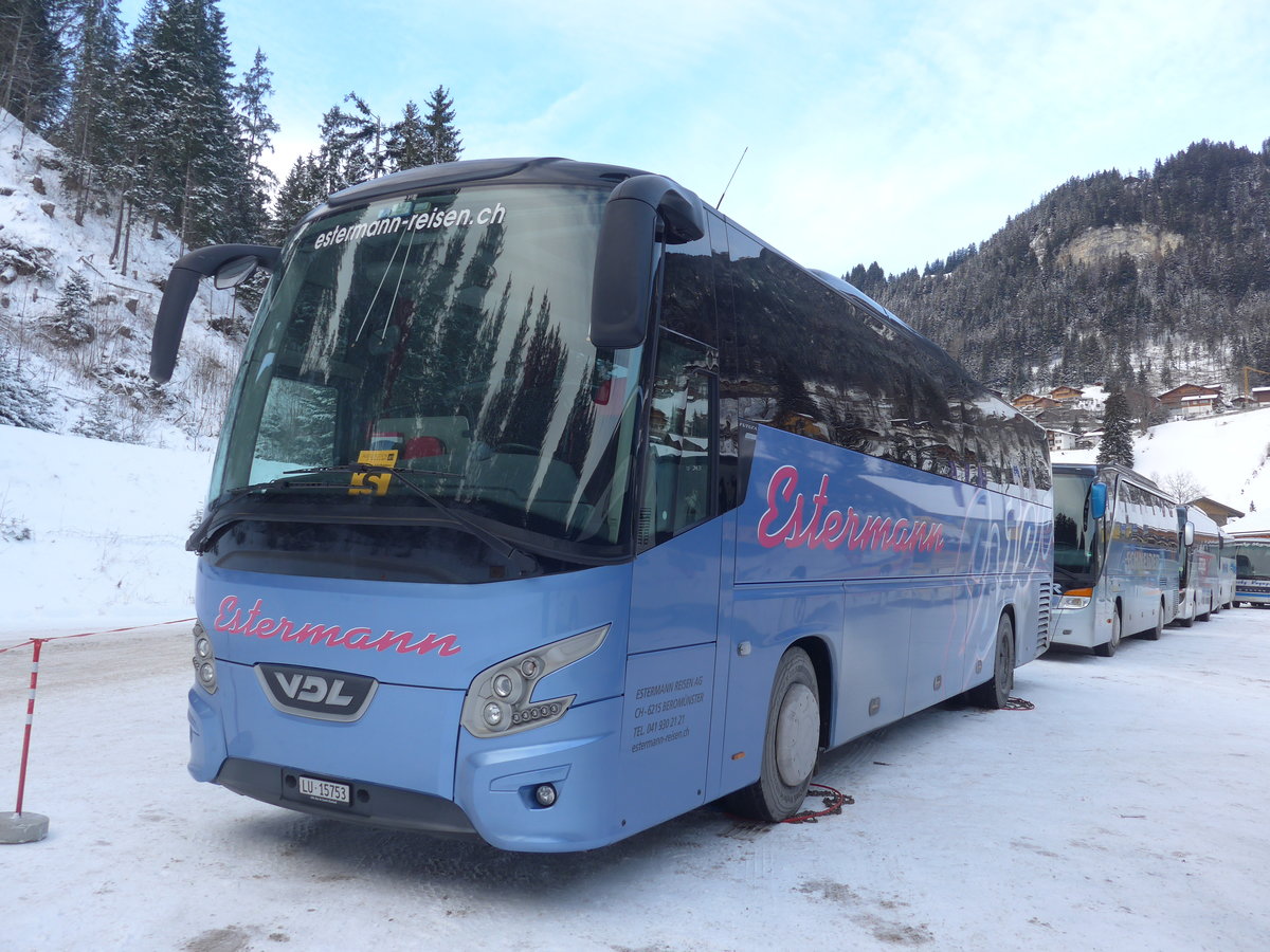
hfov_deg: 61.7
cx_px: 635
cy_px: 476
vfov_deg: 48.2
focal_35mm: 29
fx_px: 1064
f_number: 2.8
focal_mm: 6
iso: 80
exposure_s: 1/250
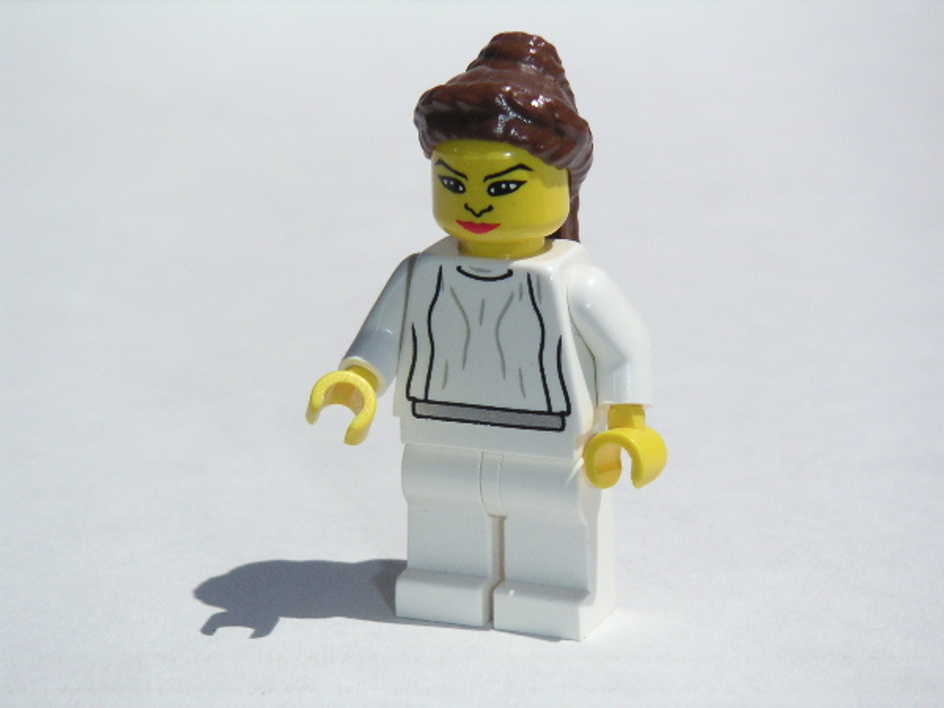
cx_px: 472
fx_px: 3027
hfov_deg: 17.7
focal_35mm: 111
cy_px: 354
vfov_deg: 13.3
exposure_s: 1/1000
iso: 160
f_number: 8
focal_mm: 17.1
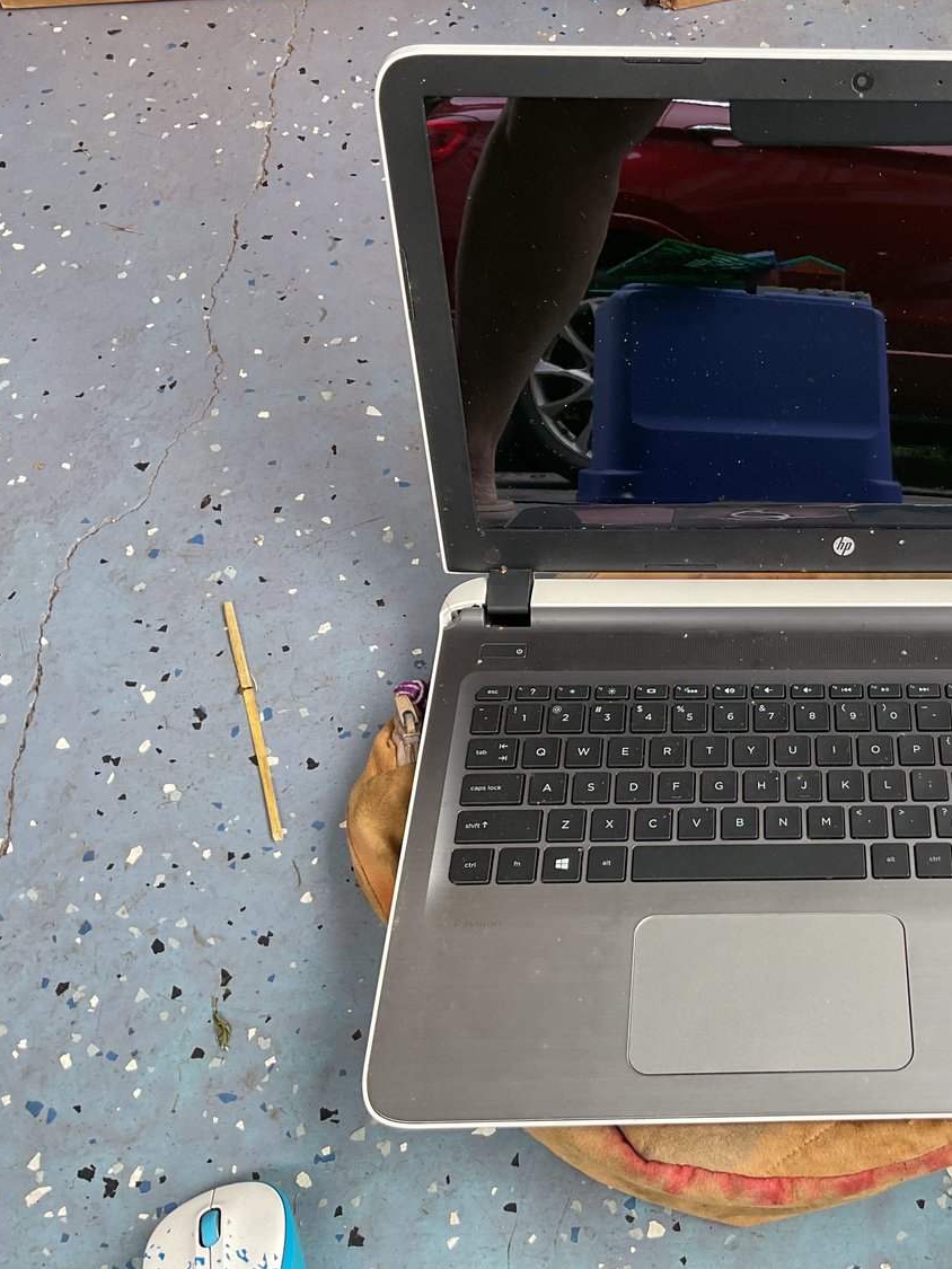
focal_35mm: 39
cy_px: 630
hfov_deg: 35.2
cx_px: 810
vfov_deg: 47.9
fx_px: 1430
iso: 25
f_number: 1.8
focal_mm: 3
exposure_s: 1/120
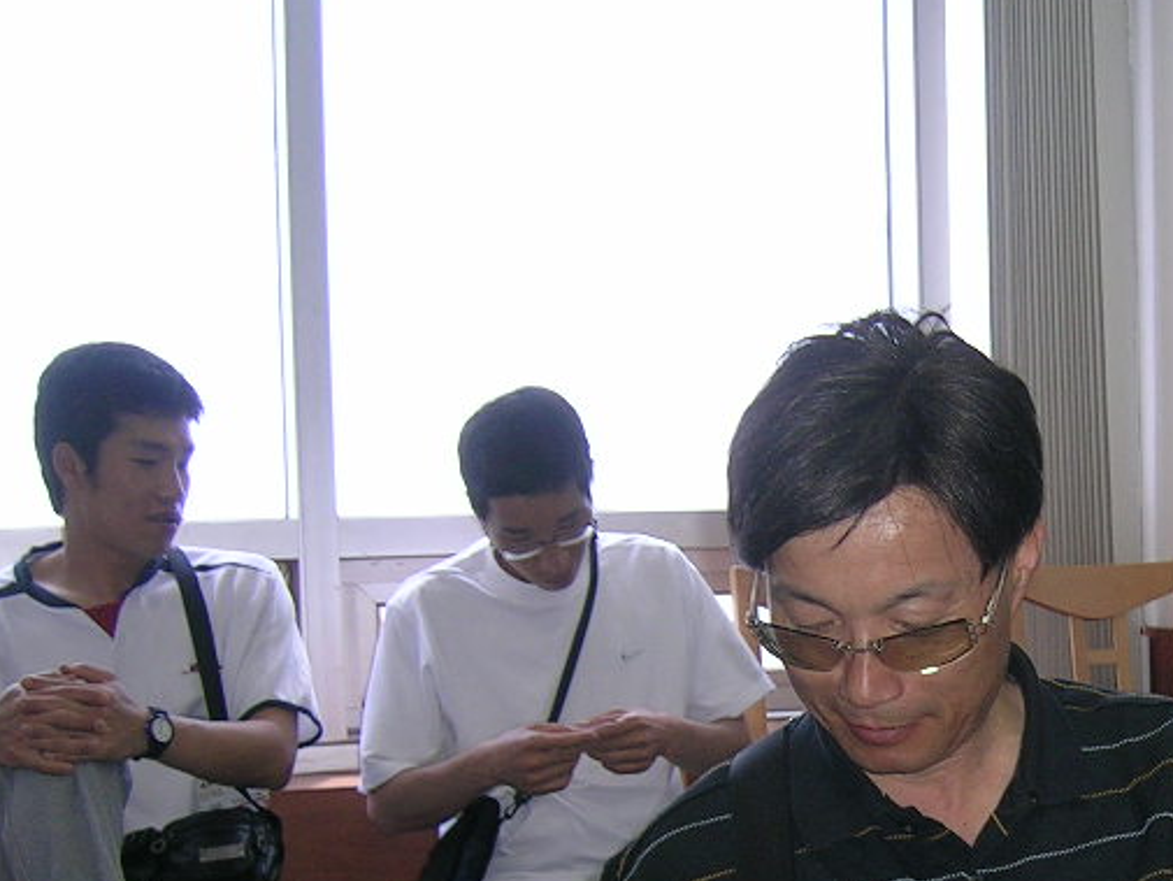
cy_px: 860
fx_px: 2406
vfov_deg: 20.2
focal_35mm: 71
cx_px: 1055
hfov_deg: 26.5
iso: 50
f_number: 2.8
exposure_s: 1/30
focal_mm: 5.4
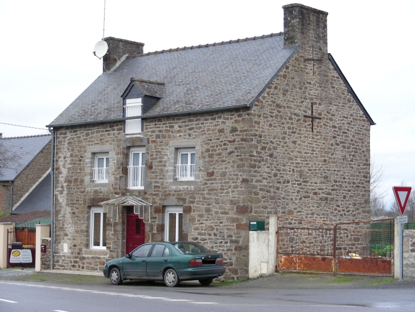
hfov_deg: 24.7
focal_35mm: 79
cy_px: 156
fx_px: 947
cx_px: 208
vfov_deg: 18.7
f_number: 3.5
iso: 50
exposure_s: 1/74.8
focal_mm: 13.2
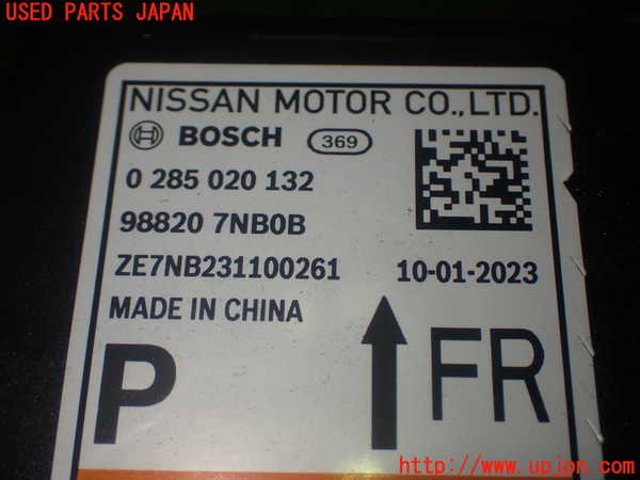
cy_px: 240
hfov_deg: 38.2
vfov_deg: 29.1
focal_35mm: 50
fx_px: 924
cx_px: 320
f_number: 3.2
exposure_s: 1/100
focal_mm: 9.01
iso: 100
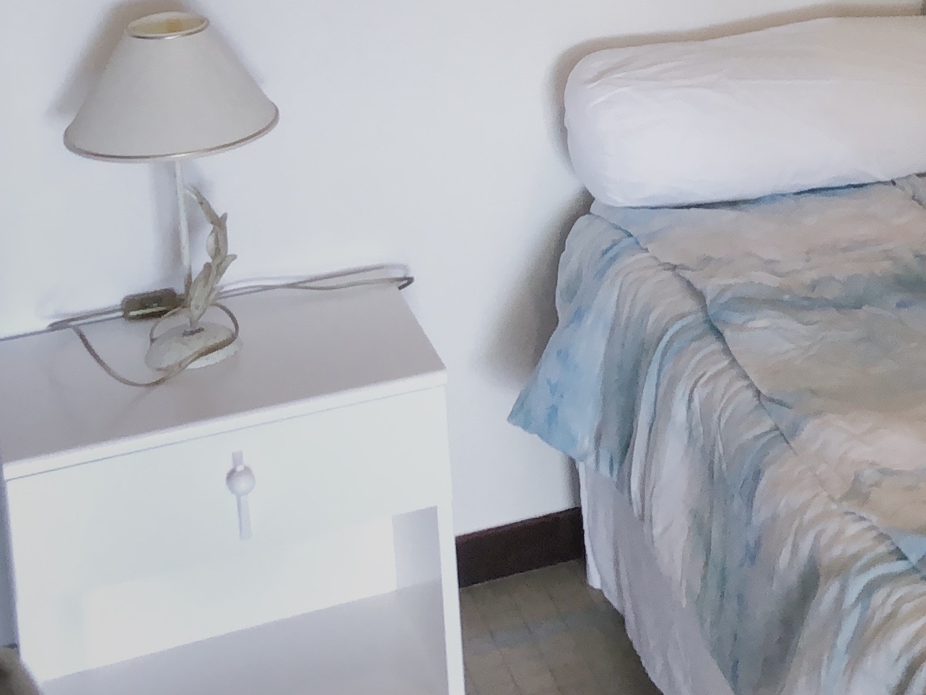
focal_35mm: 88
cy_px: -258
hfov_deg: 20.2
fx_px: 2354
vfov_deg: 15.8
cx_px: 1239
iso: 160
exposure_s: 1/50
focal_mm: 3.99
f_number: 1.8
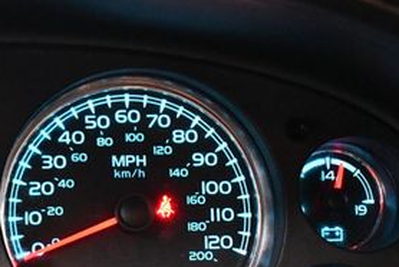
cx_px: -6
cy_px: 167
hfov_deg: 23.4
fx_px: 921
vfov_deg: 16.5
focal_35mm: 83
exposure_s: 1/60
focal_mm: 18
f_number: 3.5
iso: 6400
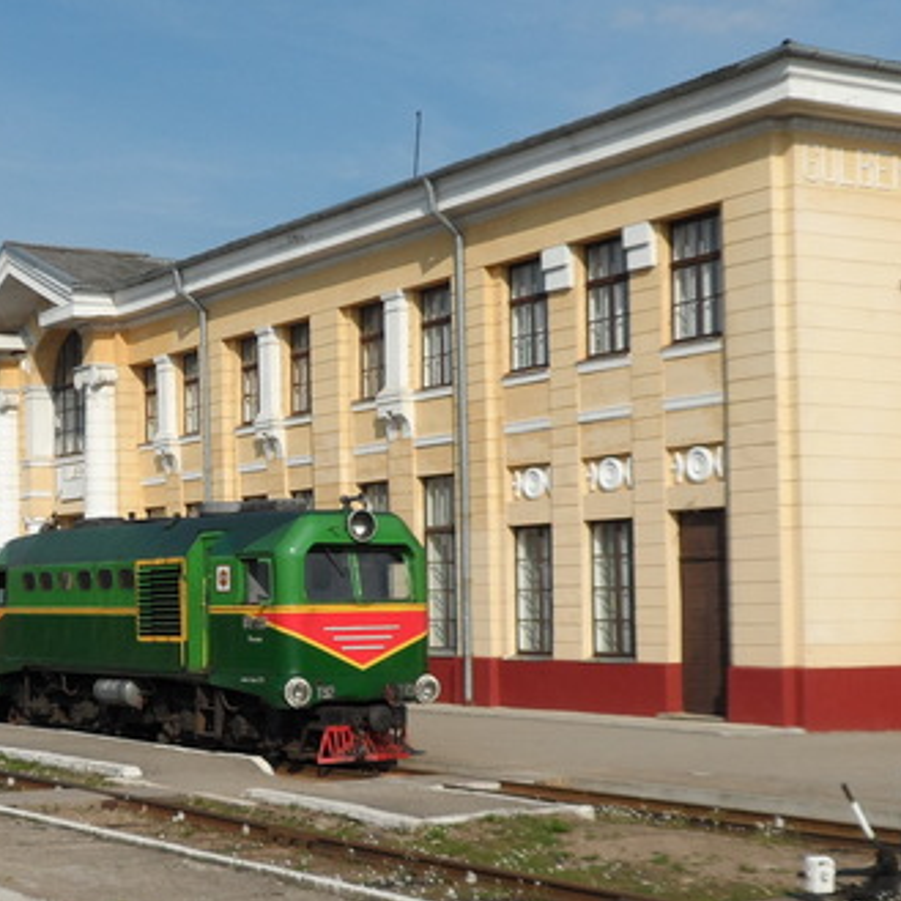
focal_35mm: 68
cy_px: 501
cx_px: 151
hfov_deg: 24.8
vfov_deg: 25.3
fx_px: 2002
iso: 80
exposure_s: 1/180
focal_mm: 5.8
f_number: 9.4
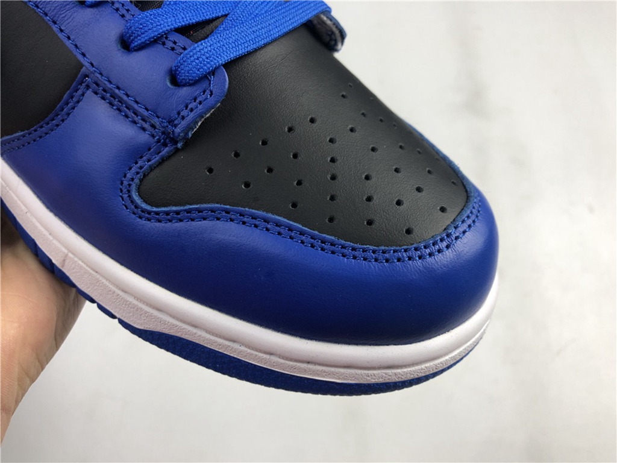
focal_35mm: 28
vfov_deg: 49.7
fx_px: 499
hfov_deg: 63.4
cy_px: 232
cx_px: 308
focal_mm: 4
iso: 25
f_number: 1.8
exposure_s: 1/50
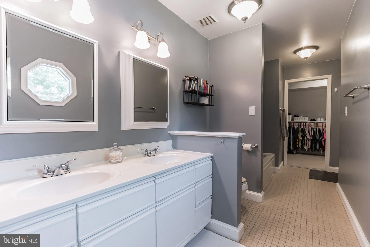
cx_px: 185
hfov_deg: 96.7
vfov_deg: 73.7
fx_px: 164
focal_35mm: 16
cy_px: 124
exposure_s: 1/50
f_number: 5
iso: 500
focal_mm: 16
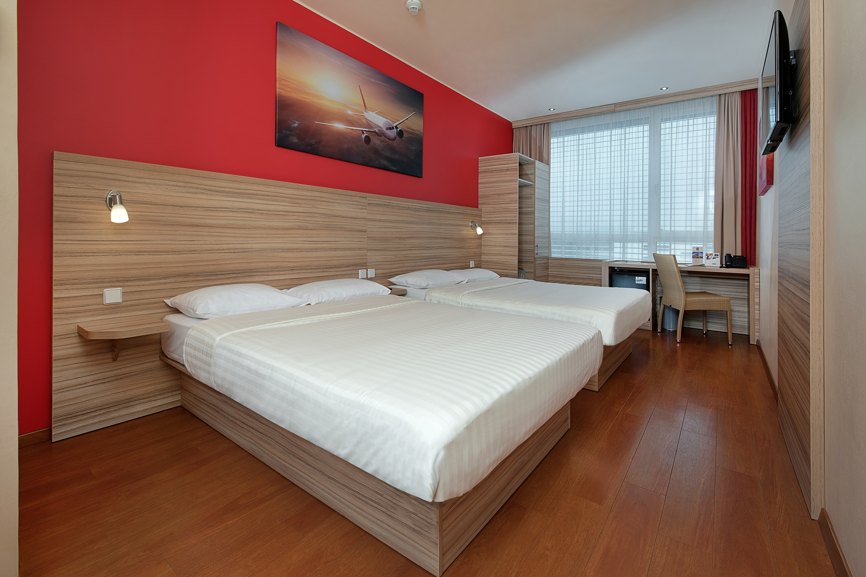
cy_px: 288
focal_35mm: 15
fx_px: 361
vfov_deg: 77.3
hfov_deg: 100.4
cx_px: 433
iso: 200
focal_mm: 15
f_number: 8
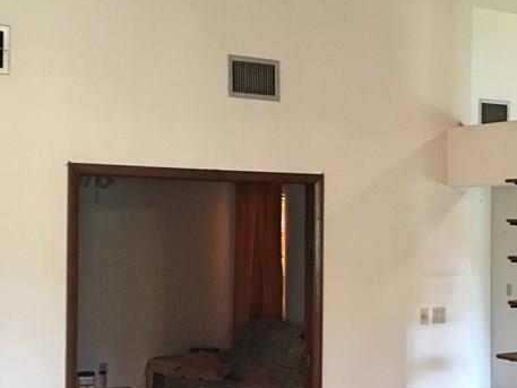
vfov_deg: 22.6
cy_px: 213
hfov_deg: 29.3
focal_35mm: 65
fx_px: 971
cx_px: 398
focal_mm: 4.15
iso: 200
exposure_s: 1/24
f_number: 2.2
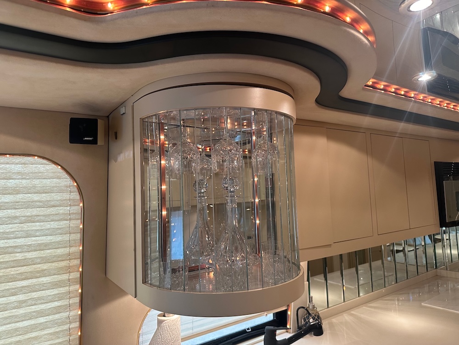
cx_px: 230
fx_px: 318
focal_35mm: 24
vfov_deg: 56.8
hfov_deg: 71.6
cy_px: 172
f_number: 1.78
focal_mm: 6.86
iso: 250
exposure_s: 1/60
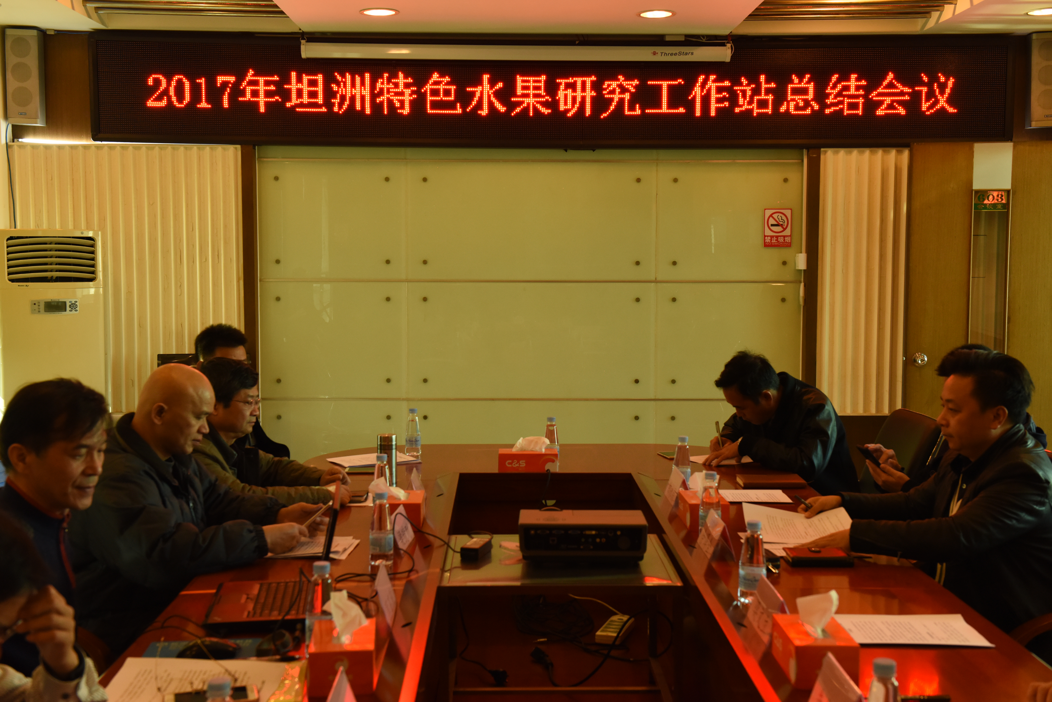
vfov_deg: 28.1
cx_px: 526
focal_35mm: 48
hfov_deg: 41.1
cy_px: 351
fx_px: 1403
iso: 1600
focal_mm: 48
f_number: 5.6
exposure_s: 1/125
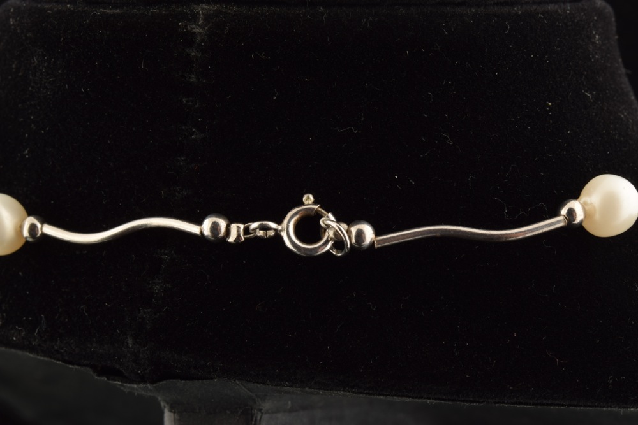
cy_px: 212
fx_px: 1595
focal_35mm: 90
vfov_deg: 15.2
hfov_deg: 22.6
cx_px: 319
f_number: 22
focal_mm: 60
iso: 100
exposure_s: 1/125
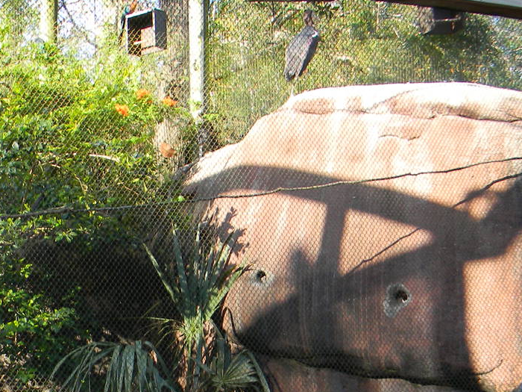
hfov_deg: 28.3
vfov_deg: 22.7
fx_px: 965
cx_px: -9
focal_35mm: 64
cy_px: 305
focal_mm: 5
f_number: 3.5
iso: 80
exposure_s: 1/62.8
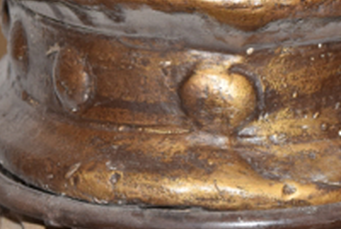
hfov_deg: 8.9
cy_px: -35
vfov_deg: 6.0
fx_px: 2182
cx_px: 235
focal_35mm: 230
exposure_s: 1/125
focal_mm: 48
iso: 800
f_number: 5.6
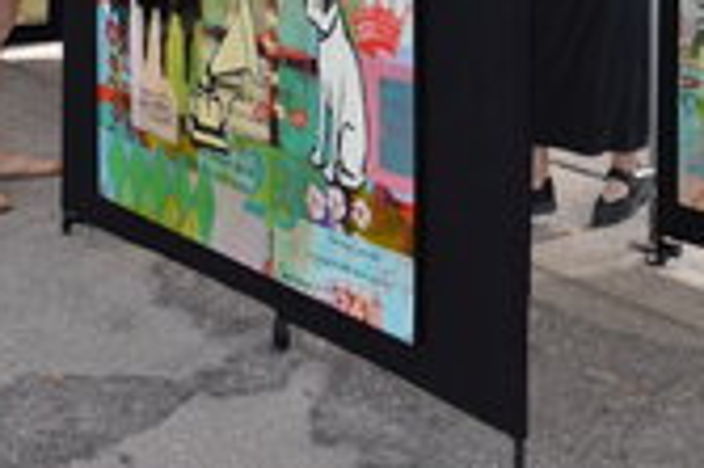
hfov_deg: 25.1
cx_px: 375
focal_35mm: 81
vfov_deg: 15.6
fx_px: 1582
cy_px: -219
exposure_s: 1/200
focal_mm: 18
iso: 100
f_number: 4.5
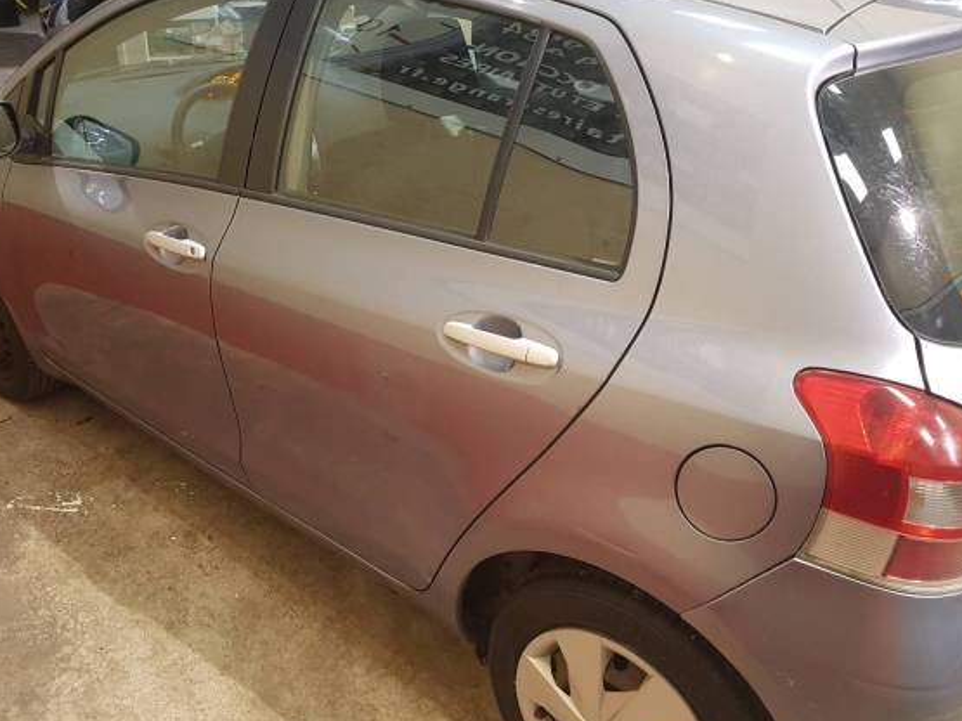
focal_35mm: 30
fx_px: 834
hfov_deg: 60.0
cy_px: 350
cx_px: 471
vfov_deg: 46.8
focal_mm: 4.2
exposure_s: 1/25
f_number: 1.7
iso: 200
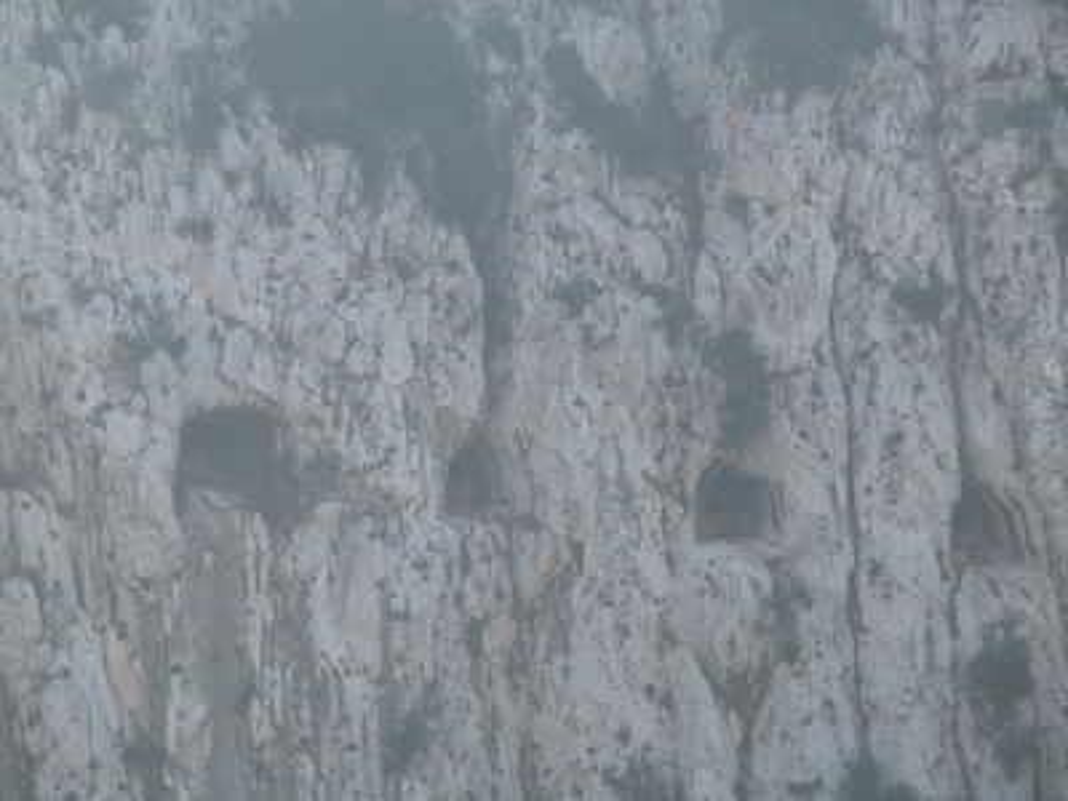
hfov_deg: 7.1
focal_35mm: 280
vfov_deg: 5.3
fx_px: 8639
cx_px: 534
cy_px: 400
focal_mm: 71.2
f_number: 5.3
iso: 100
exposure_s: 1/316
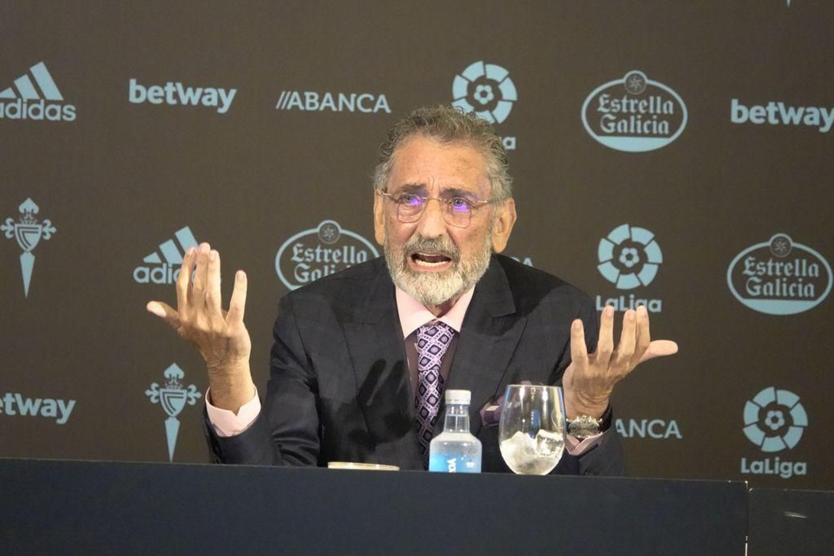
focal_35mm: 500
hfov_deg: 4.1
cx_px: 417
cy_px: 278
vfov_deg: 2.8
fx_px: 11584
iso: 5000
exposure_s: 1/250
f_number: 4
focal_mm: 183.43
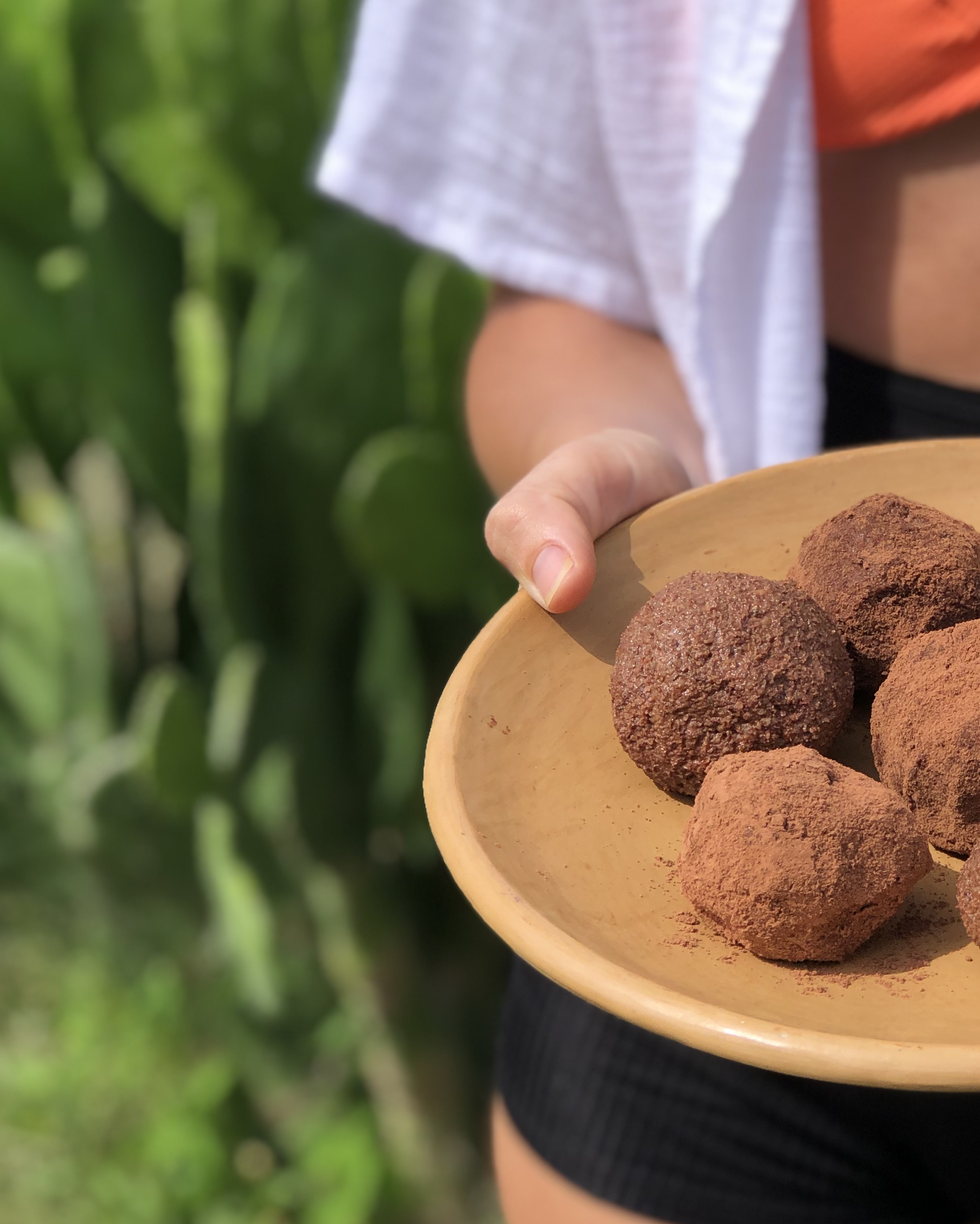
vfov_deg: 21.3
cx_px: 890
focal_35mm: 90
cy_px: 556
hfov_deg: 16.8
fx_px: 3263
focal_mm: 6.6
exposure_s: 1/774
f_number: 2.8
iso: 20
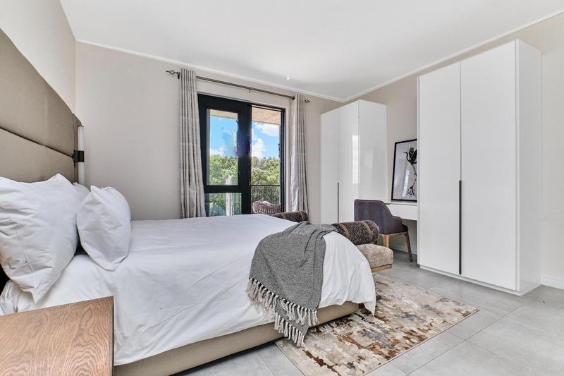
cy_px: 188
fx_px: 235
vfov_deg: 77.3
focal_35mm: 15
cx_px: 282
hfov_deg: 100.4
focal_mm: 10
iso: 800
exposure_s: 1/200
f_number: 10
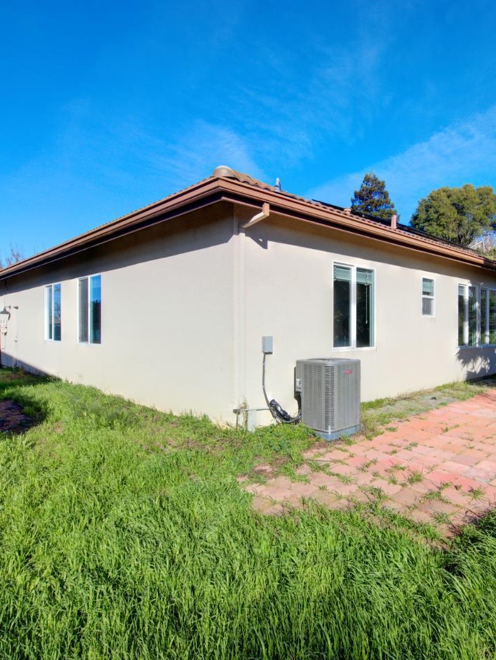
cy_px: 324
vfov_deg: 79.0
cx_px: 347
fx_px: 401
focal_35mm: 21
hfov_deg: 61.3
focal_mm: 14
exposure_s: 1/125
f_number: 14
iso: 100
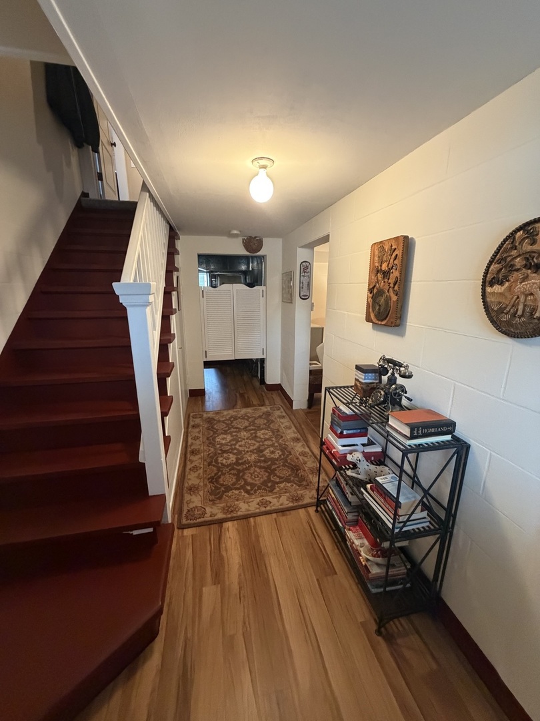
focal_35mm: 14
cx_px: 270
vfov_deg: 102.1
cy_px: 360
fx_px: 291
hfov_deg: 85.7
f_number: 2.2
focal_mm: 2.22
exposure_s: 1/60
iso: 640
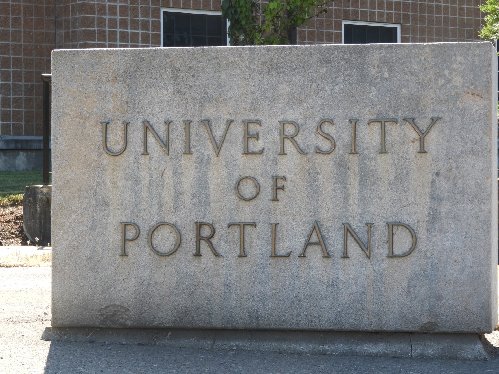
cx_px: 250
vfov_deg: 12.9
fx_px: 1658
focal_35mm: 115
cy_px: 187
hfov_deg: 17.1
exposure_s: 1/125
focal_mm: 20.6
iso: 100
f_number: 5
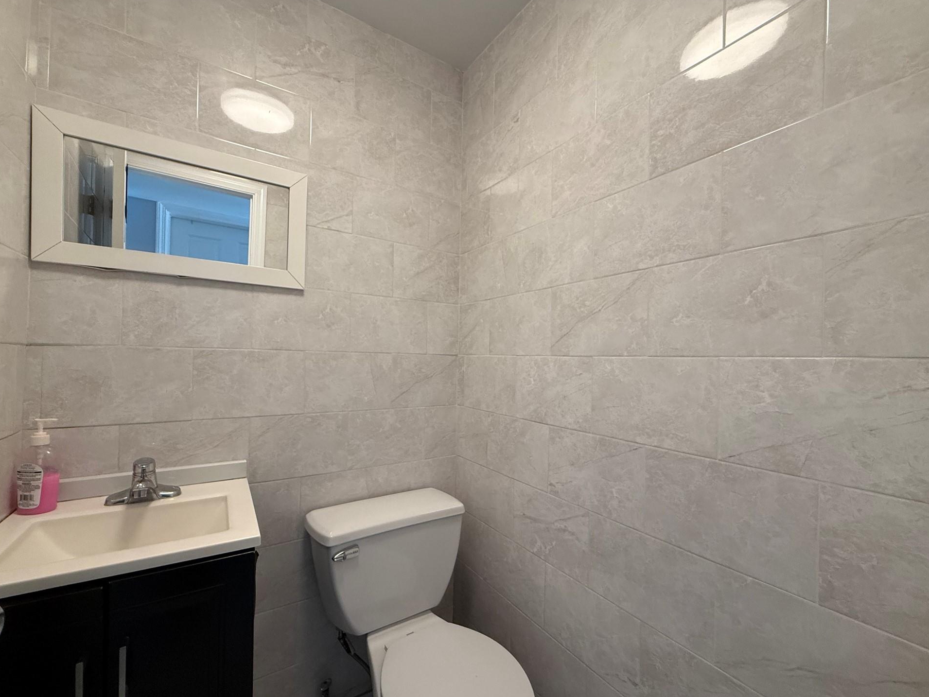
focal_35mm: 15
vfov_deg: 81.7
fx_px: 403
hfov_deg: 98.1
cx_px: 453
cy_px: 359
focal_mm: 2.22
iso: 200
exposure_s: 1/120
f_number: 2.2
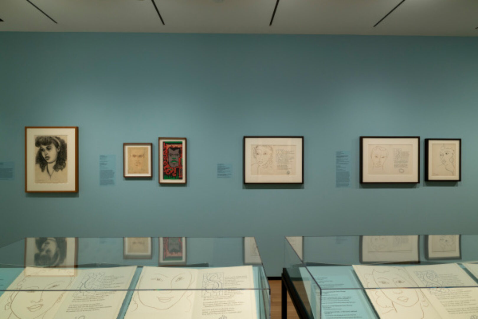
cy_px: 160
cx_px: 239
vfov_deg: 53.1
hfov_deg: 73.7
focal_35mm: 24
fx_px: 319
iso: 400
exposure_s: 1/2.5
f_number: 8
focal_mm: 24
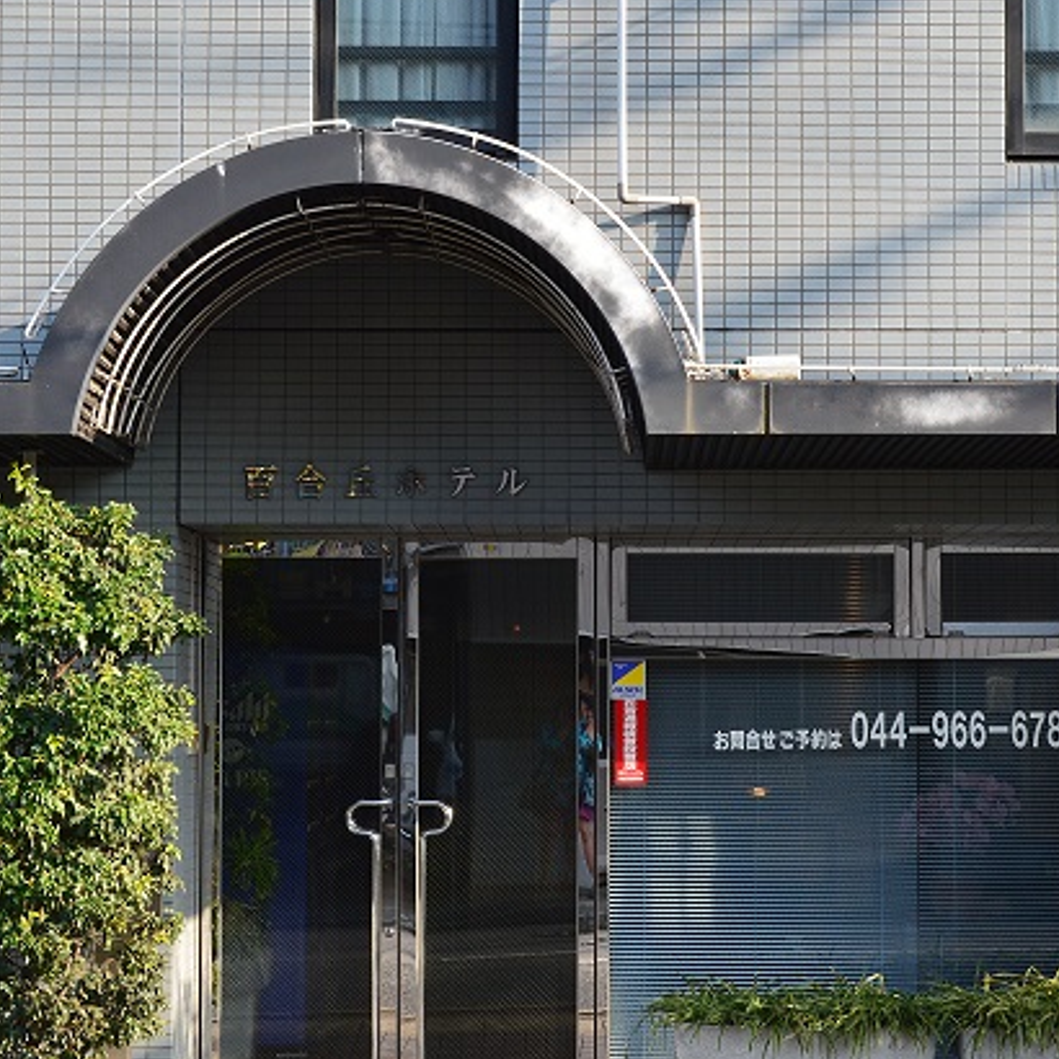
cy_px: 566
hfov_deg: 21.1
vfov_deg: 21.2
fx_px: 2831
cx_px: 695
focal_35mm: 82
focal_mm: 35
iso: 400
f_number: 9
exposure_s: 1/100
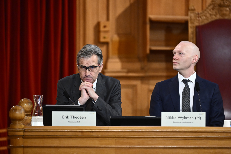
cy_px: 77
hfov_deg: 6.2
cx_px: 116
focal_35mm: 330
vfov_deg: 4.2
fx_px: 2117
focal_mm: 330
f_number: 4
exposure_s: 1/125
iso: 4000
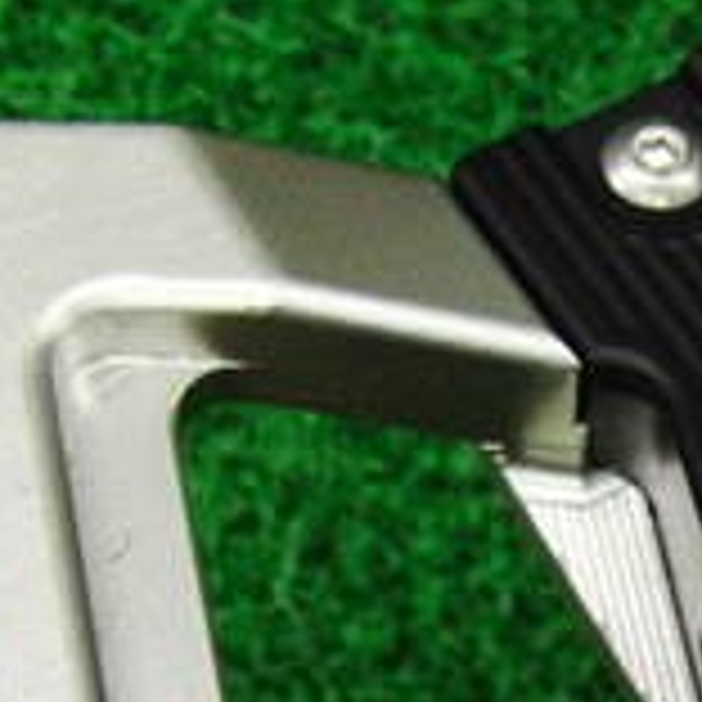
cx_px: 958
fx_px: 3074
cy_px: 774
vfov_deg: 12.8
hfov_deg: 12.5
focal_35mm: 134
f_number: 3.6
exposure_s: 1/50
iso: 400
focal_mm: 6.42
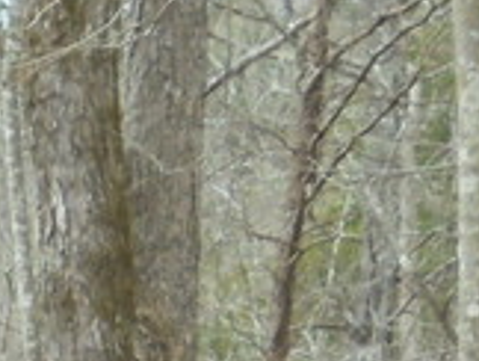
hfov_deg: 9.6
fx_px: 2841
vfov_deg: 7.1
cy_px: 562
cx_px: 333
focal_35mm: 205
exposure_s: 1/250
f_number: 4.5
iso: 160
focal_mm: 7.8
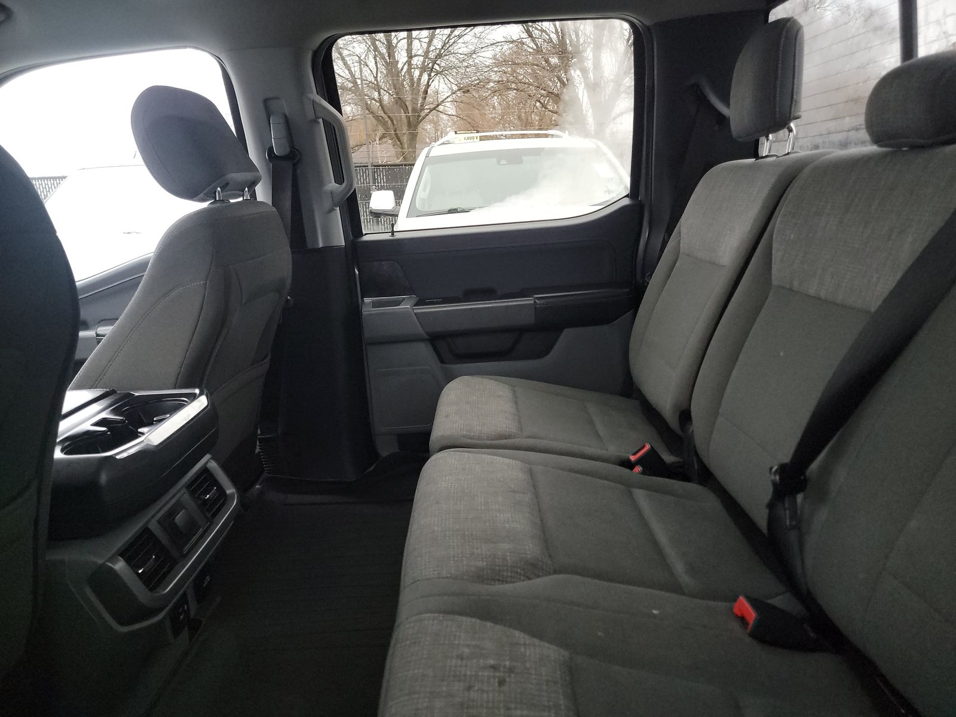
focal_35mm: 24
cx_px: 478
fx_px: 663
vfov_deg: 56.8
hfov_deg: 71.6
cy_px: 358
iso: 1454
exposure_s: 1/59
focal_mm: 6.7
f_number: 1.8
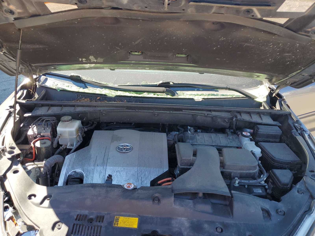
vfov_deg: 53.1
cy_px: 118
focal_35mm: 26
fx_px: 237
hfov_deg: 67.3
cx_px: 158
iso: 50
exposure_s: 1/455
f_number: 1.5
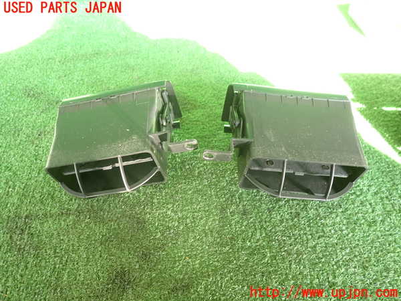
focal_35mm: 25
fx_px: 290
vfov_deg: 54.9
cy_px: 150
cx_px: 200
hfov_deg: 69.4
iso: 200
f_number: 2
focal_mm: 4.5
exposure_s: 1/50
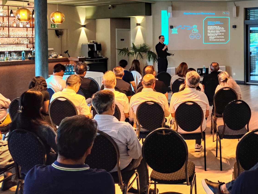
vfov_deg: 34.4
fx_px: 306
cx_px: 209
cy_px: 47
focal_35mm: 41
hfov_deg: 43.4
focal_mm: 6.06
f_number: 1.8
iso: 125
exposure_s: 1/50
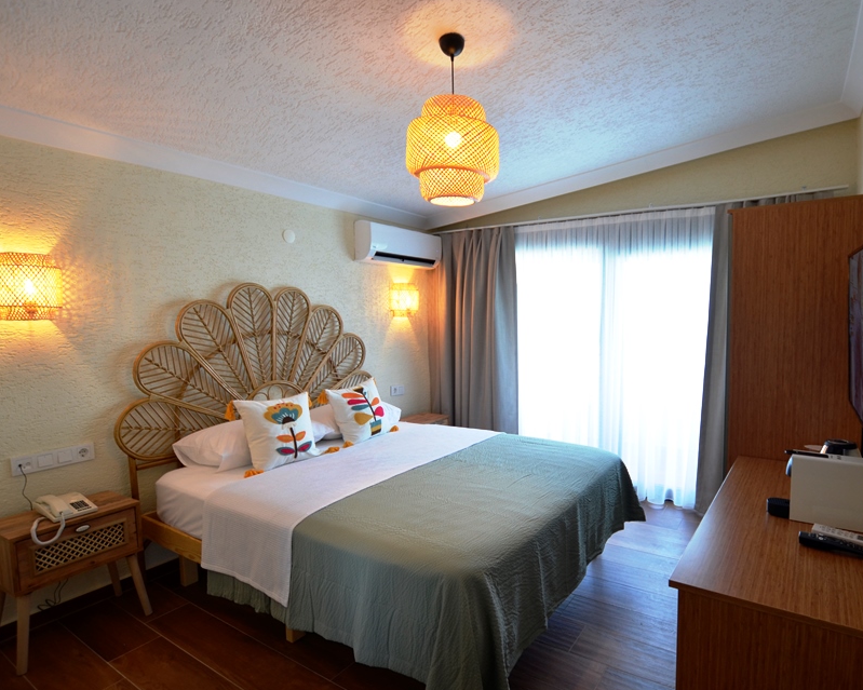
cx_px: 495
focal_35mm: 18
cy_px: 353
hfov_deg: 85.8
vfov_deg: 73.8
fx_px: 460
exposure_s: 1/60
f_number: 4
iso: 400
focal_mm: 10
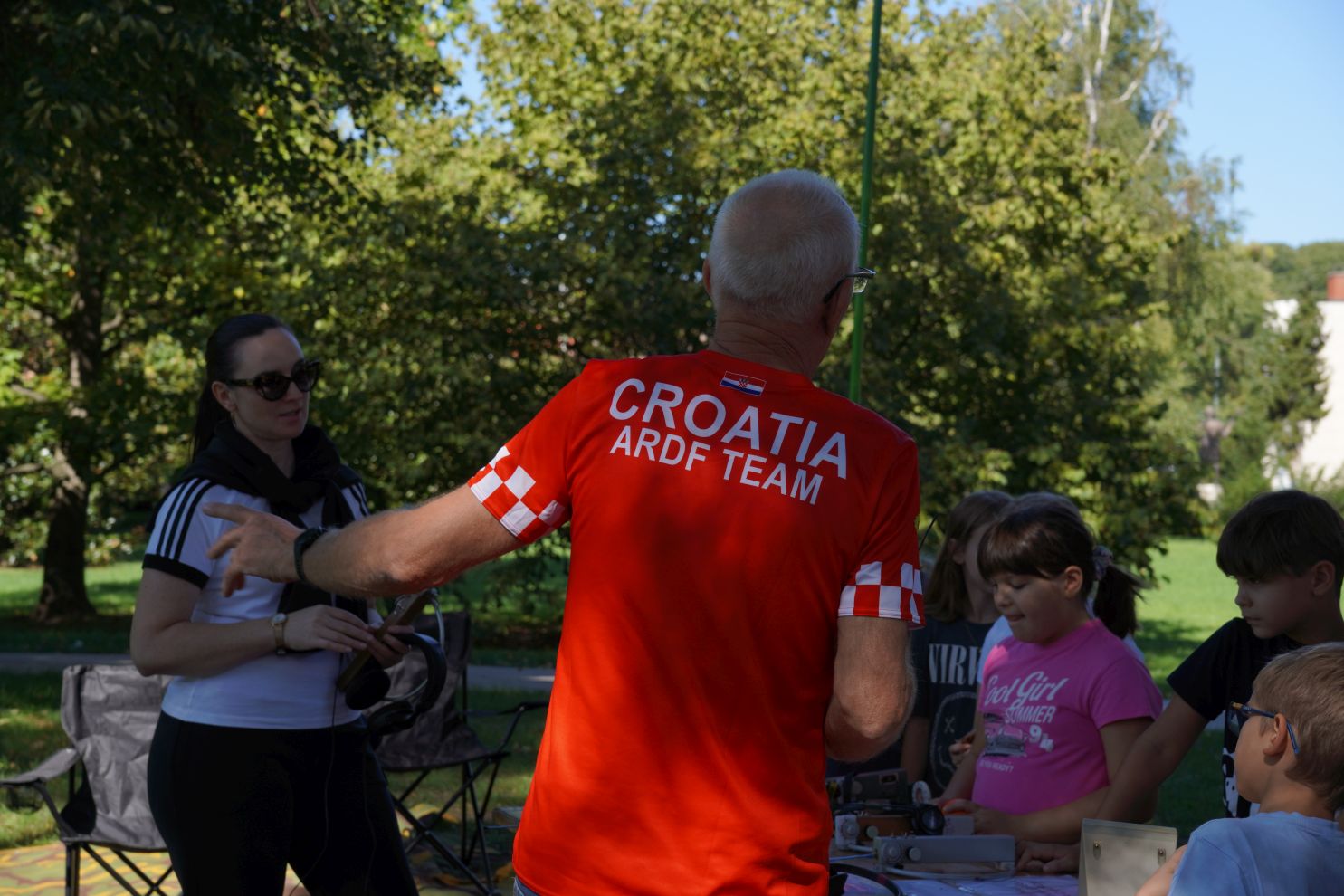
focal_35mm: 75
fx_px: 2800
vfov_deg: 18.2
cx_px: 672
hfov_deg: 27.0
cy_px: 448
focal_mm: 50
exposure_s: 1/250
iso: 100
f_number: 6.3
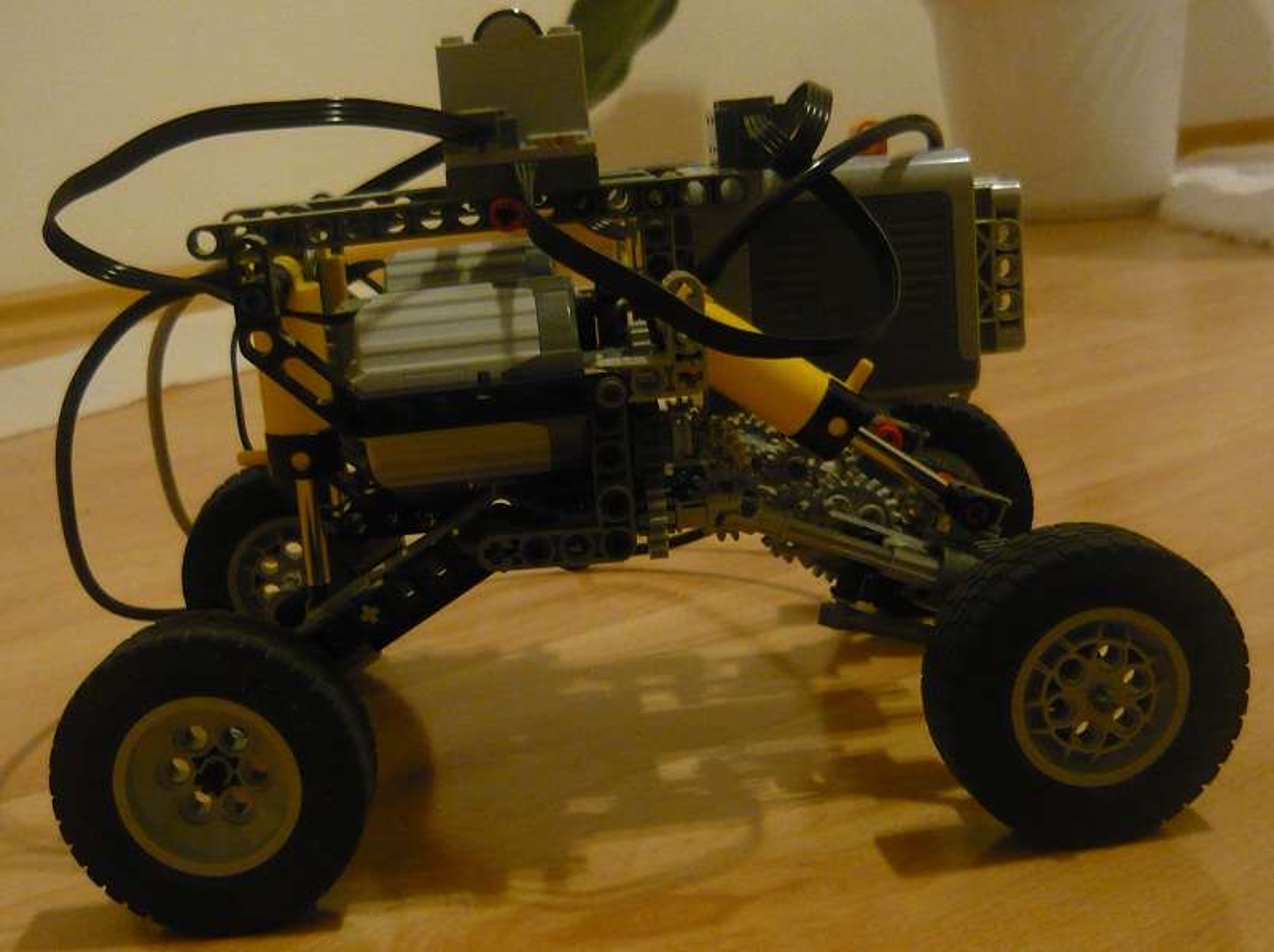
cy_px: 476
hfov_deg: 55.4
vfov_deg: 42.9
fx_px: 1213
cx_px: 637
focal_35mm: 33
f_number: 2.8
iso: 400
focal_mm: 5.5
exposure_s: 1/8
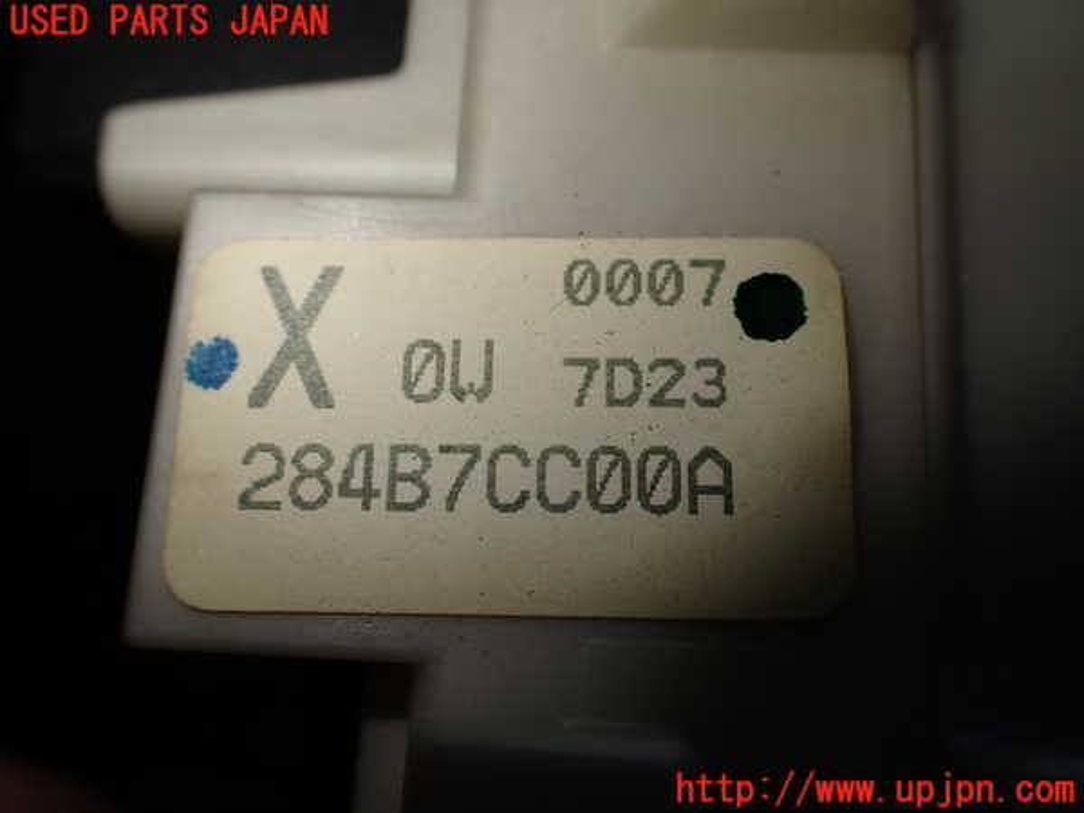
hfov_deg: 60.0
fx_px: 939
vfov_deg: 46.8
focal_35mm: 30
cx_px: 542
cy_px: 406
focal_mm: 5.4
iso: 100
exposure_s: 1/200
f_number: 3.2
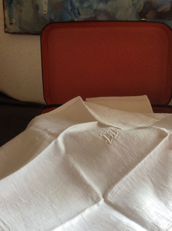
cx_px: 96
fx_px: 239
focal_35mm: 36
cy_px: 115
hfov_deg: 39.5
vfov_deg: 51.4
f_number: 2.4
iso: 64
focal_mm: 3.3
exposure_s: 1/25
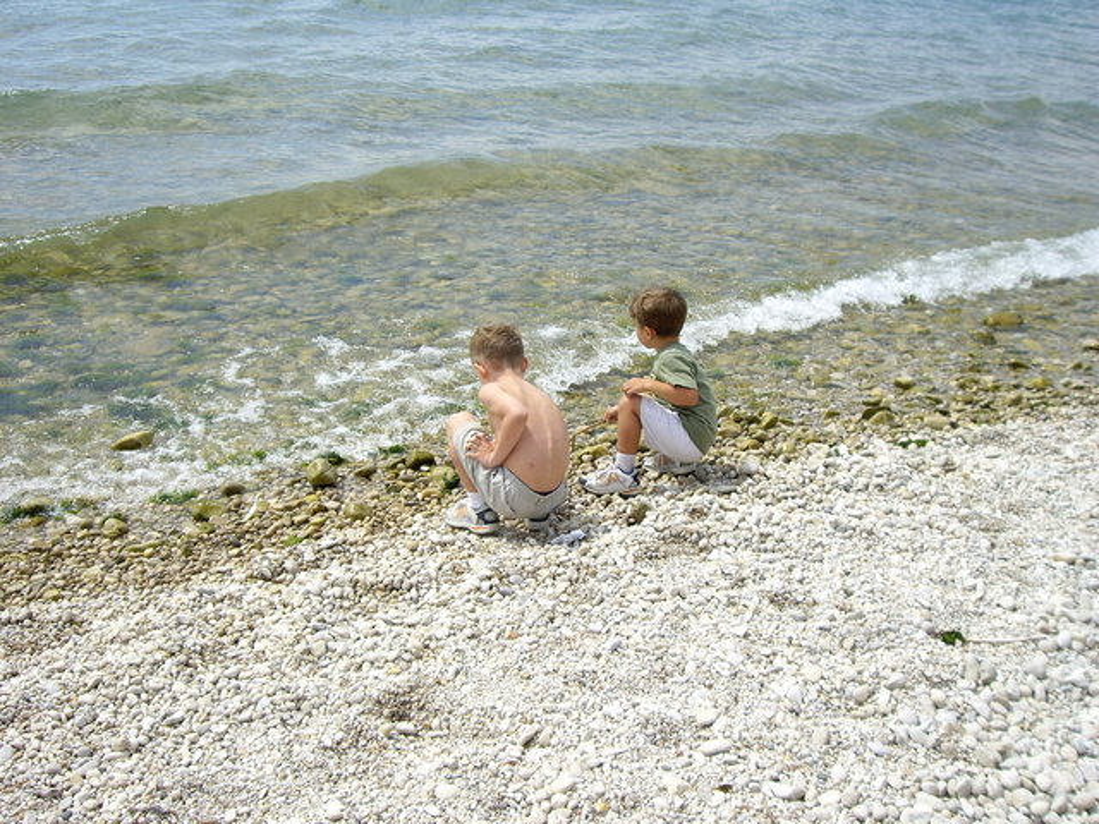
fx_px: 1206
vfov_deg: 37.7
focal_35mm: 38
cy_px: 412
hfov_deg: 49.0
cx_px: 550
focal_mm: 6.2
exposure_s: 1/320
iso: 50
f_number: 4.3
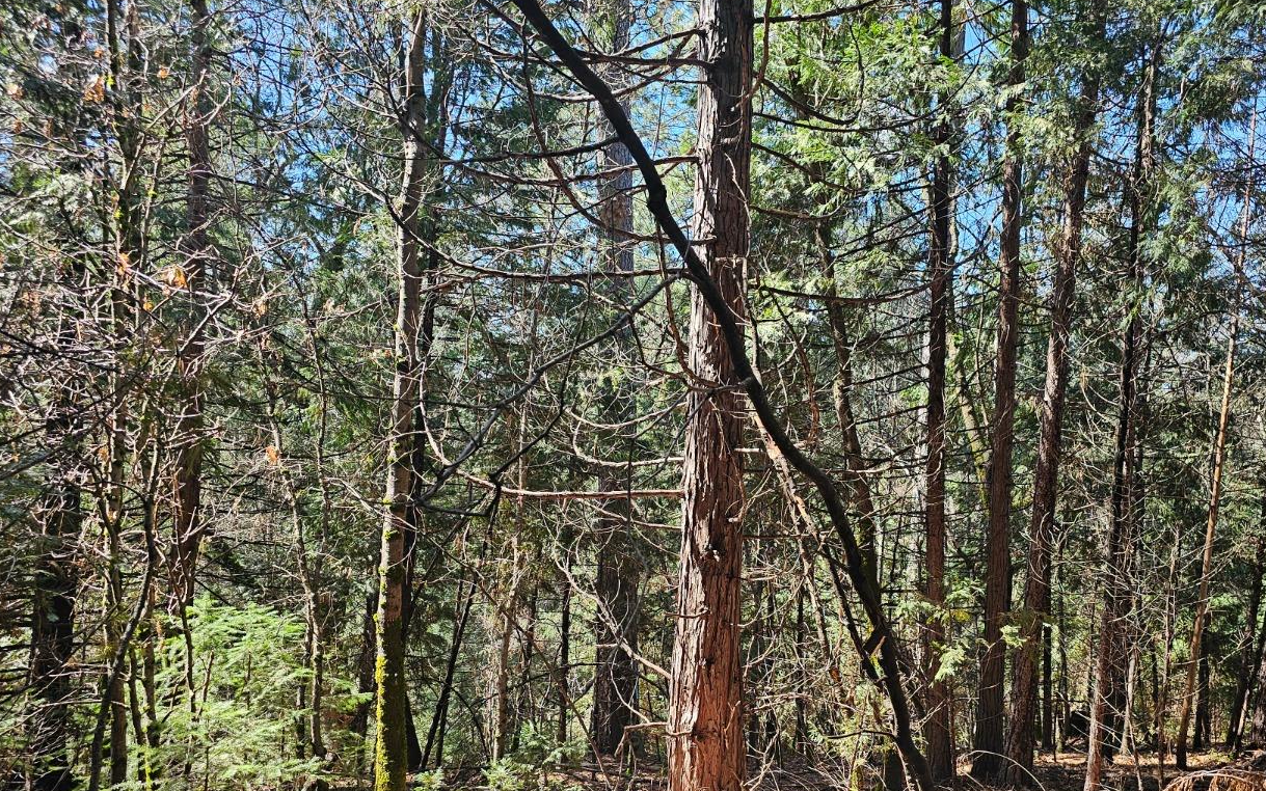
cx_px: 757
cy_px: 502
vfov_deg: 41.5
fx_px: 1035
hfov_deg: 62.4
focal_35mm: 30
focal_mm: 6.3
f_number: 1.7
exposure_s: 1/120
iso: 16
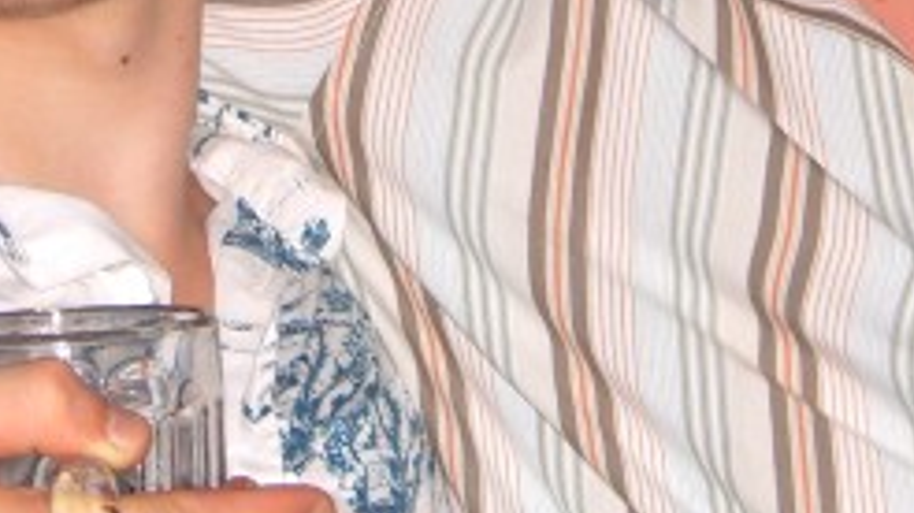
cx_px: 412
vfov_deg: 6.0
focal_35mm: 202
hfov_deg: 10.7
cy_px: -86
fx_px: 4892
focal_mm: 11.8
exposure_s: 1/60
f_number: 3.6
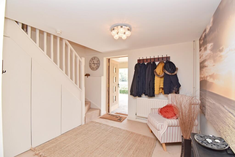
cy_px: 78
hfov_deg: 100.4
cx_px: 118
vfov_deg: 77.3
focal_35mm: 15
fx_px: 98
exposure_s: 1/60
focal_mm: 10
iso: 400
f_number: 8
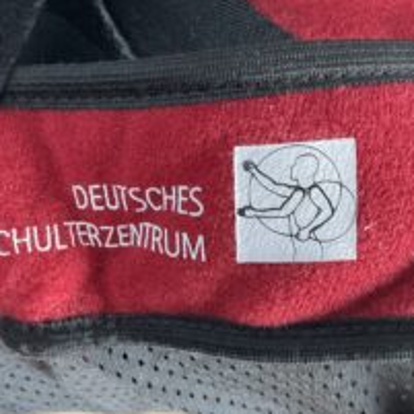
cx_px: 165
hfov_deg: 33.3
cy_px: 243
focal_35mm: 51
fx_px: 690
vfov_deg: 33.3
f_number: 1.8
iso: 125
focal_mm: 3
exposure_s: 1/60
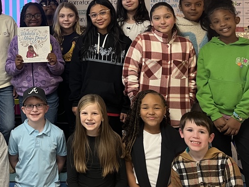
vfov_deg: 26.4
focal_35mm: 53
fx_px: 381
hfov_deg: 34.0
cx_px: 21
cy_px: 10
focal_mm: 5.1
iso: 200
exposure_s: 1/60
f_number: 1.6
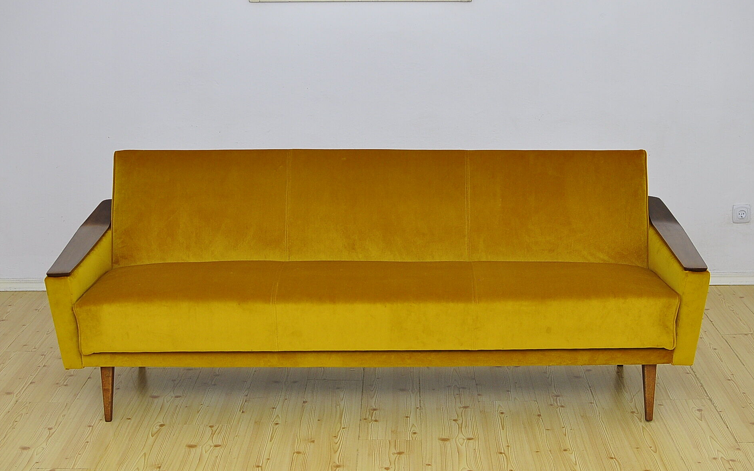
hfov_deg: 37.2
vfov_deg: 23.8
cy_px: 223
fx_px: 1120
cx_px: 374
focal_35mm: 55
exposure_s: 1/200
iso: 400
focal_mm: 35
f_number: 3.5
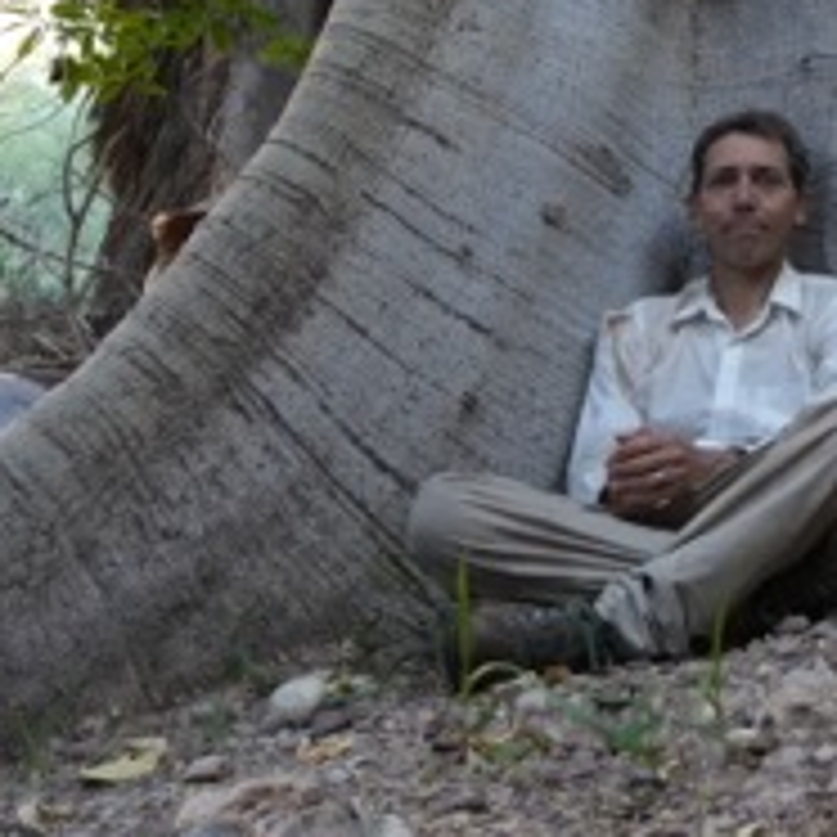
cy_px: -70
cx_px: 1071
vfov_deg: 20.9
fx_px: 2161
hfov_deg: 20.2
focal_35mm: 79
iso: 1000
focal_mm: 18
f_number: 4
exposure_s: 1/160
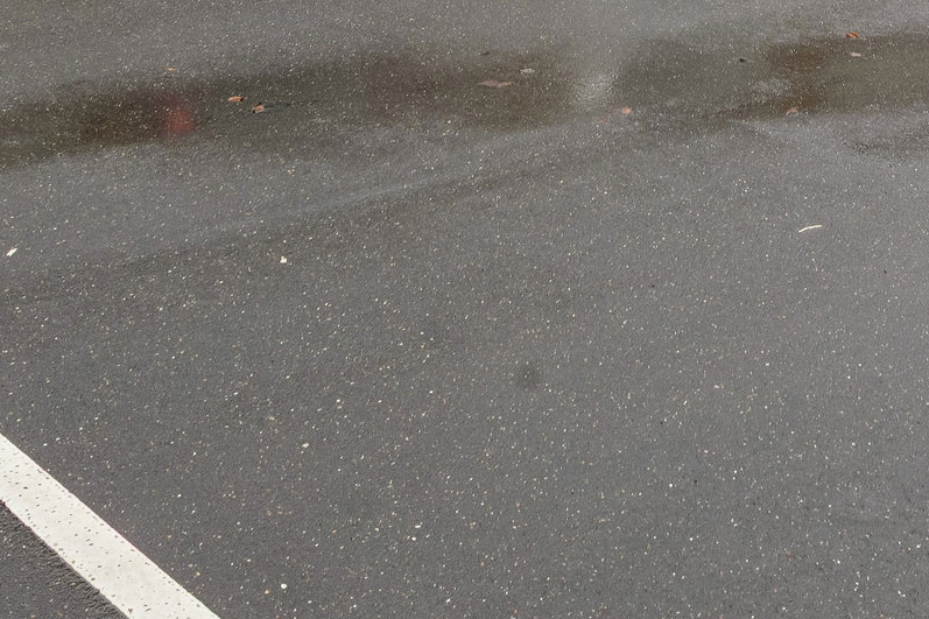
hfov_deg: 30.7
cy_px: -367
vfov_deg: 18.3
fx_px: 1651
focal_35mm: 64
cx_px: 727
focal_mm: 17
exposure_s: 1/60
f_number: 10
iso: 200
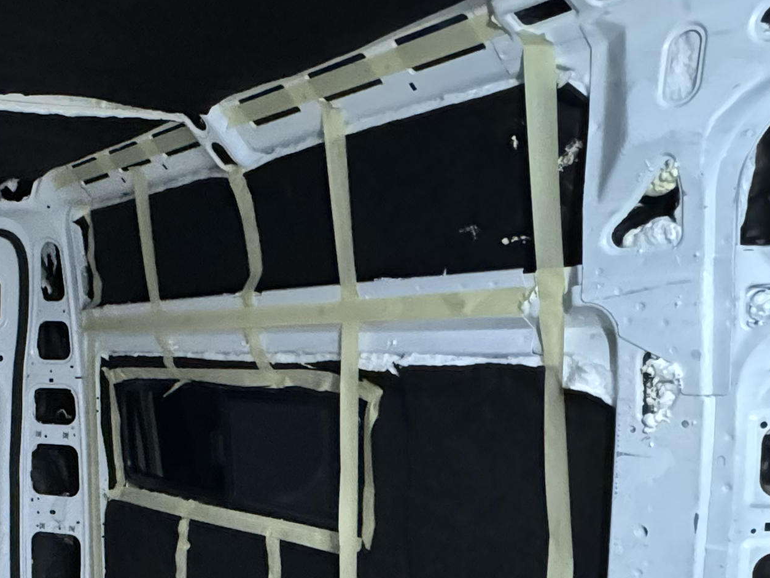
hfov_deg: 34.9
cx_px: -115
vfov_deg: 31.0
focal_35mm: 45
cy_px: 498
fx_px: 1001
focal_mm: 2.22
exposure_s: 1/40
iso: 1250
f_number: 2.2
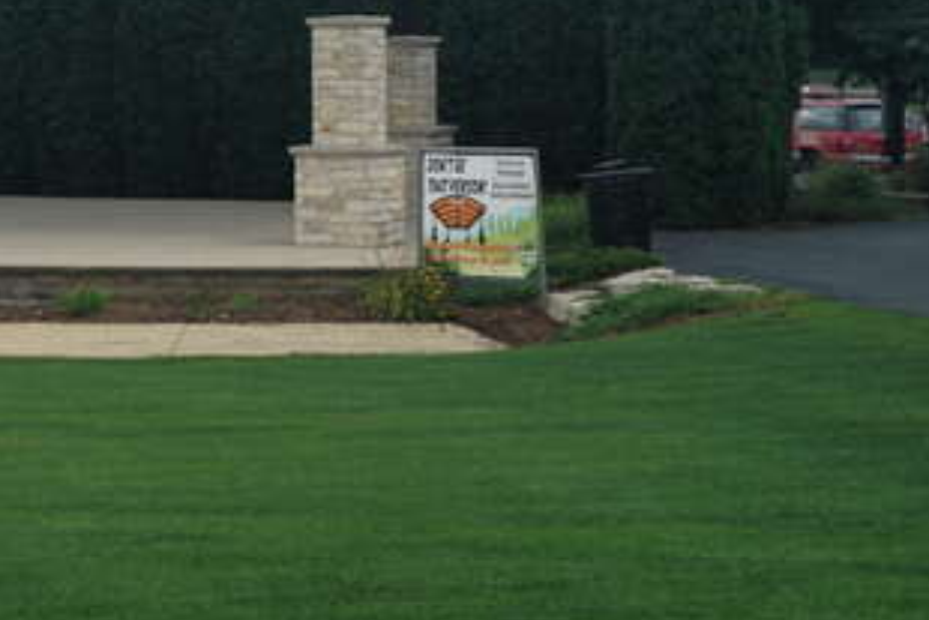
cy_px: 13
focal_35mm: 178
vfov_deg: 7.7
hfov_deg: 11.4
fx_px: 4595
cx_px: -102
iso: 100
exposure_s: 1/100
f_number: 7.1
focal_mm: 46
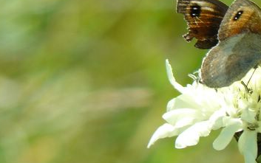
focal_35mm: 1037
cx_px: 195
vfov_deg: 1.3
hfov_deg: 2.0
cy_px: -25
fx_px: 7380
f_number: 5.6
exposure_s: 1/200
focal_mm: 72
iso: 100
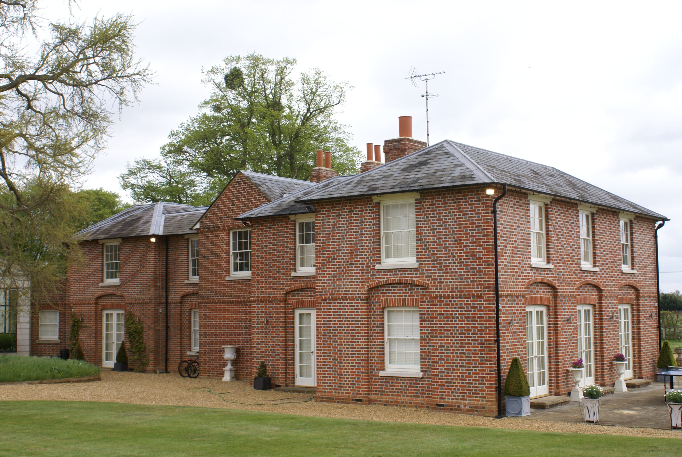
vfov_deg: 29.9
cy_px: 228
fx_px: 854
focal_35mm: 45
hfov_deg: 43.6
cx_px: 341
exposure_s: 1/160
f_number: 8
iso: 100
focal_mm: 30
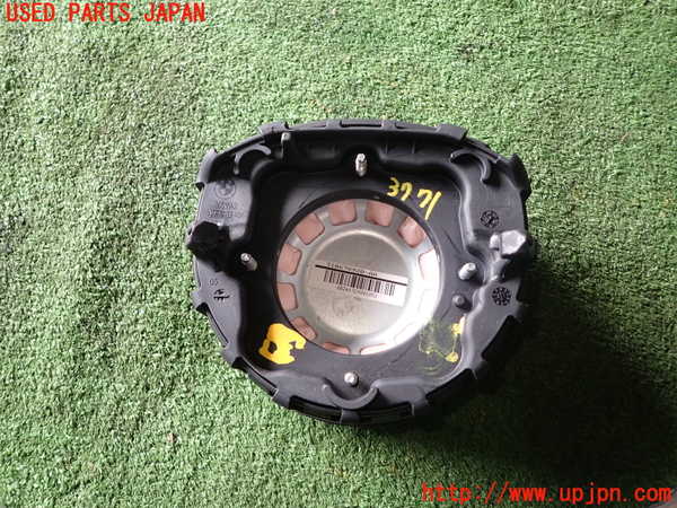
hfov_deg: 69.4
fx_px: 489
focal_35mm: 25
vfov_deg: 54.9
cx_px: 338
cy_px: 254
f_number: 2
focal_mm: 4.5
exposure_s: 1/80
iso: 100
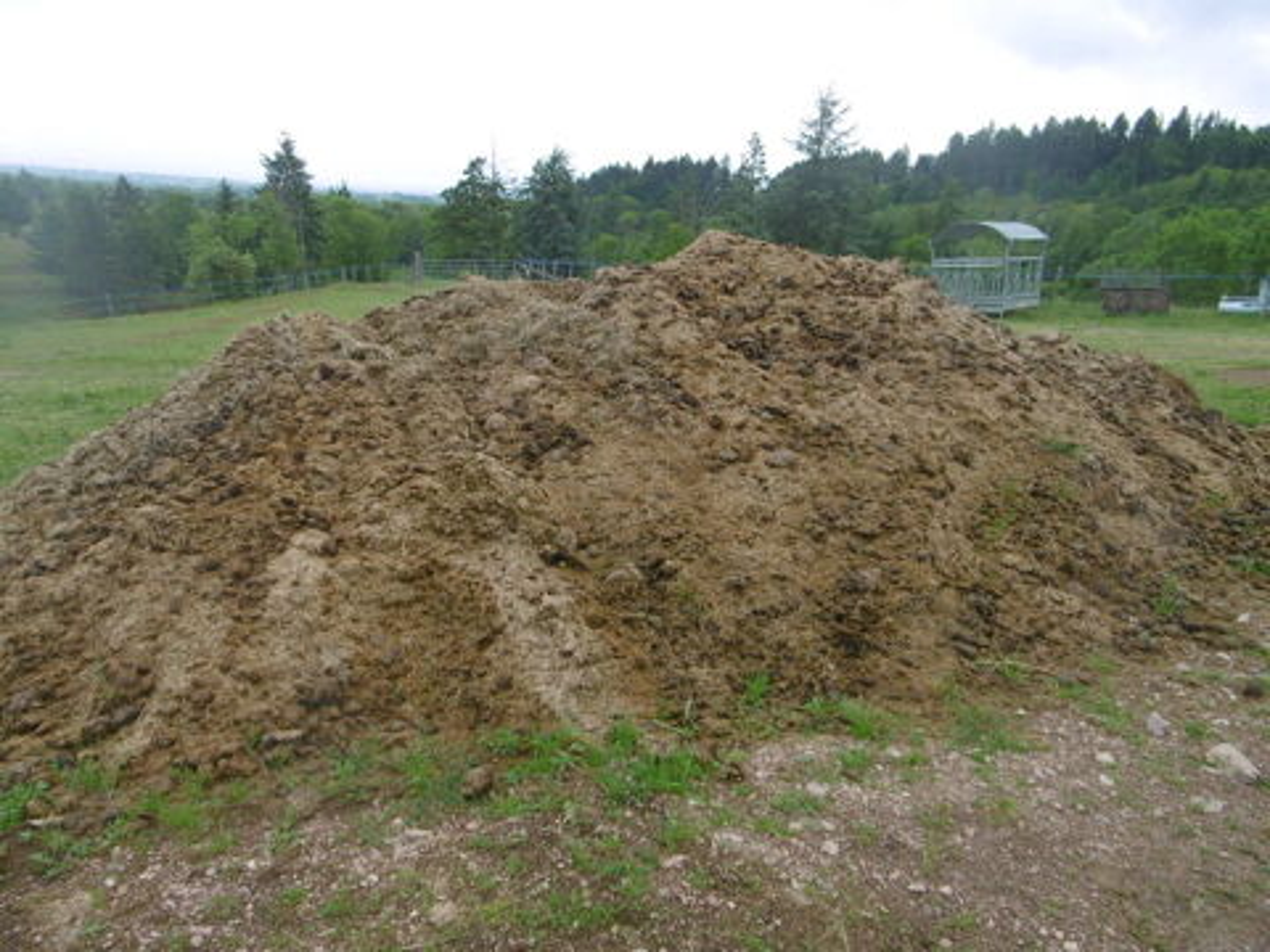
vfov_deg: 56.8
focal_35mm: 24
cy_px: 476
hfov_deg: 71.6
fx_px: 881
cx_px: 635
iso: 100
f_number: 3.1
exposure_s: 1/640
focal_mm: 4.3
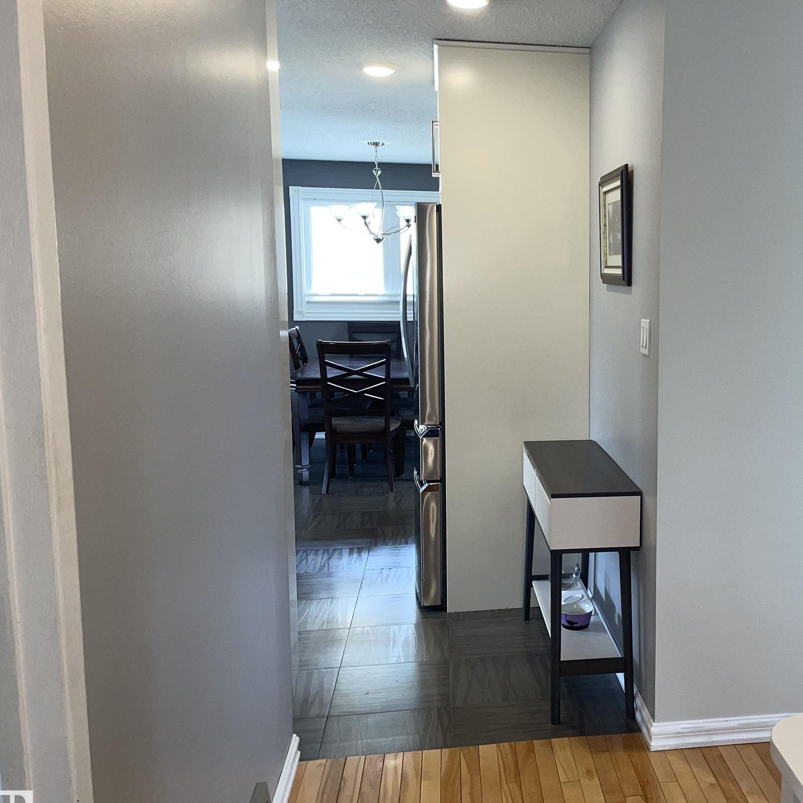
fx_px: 945
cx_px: 621
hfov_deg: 44.2
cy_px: 374
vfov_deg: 46.0
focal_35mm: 36
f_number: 1.6
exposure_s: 1/120
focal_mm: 4.2
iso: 64
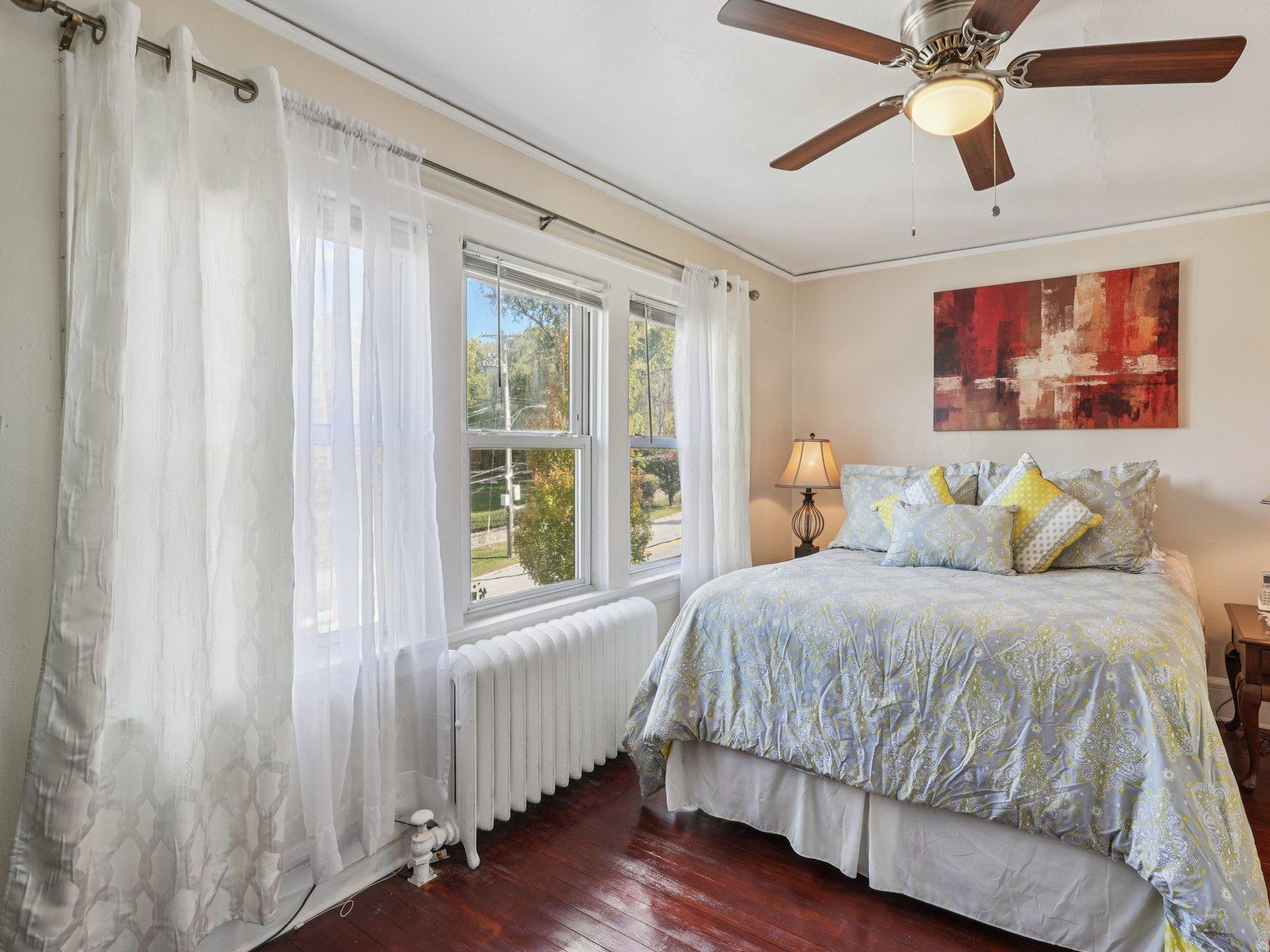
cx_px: 734
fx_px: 660
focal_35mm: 18
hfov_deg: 87.1
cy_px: 458
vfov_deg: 71.6
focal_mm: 16
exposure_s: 1/30
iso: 400
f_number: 9
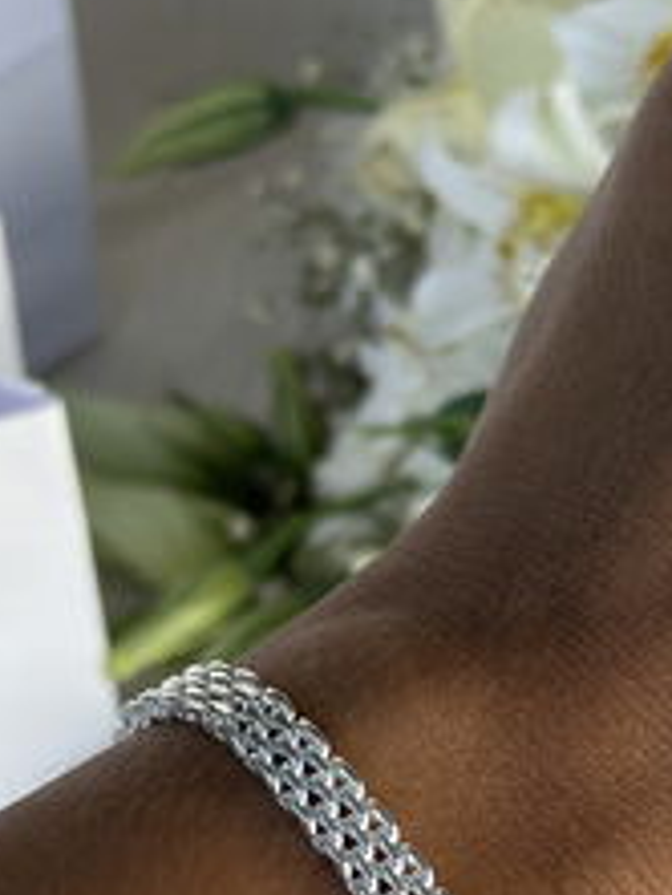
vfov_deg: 16.9
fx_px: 3000
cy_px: 593
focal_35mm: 116
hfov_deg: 12.7
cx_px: 518
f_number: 1.78
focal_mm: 6.86
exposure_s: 1/681
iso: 64
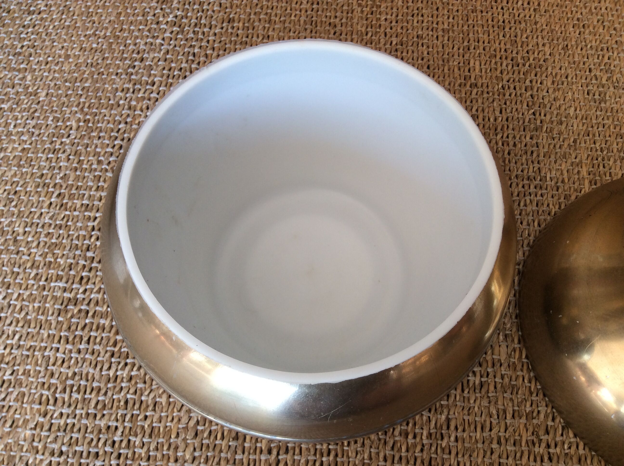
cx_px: 312
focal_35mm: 32
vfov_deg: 44.1
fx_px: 576
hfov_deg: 56.9
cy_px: 233
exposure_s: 1/50
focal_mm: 3.3
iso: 32
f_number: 2.4
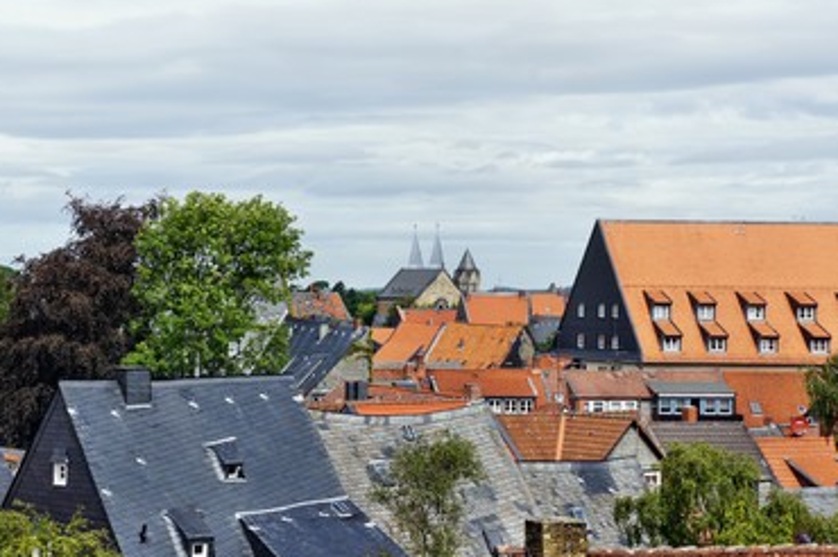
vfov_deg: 13.3
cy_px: 276
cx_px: 360
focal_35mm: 103
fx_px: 2387
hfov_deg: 19.9
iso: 200
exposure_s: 1/200
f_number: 13
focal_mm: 55
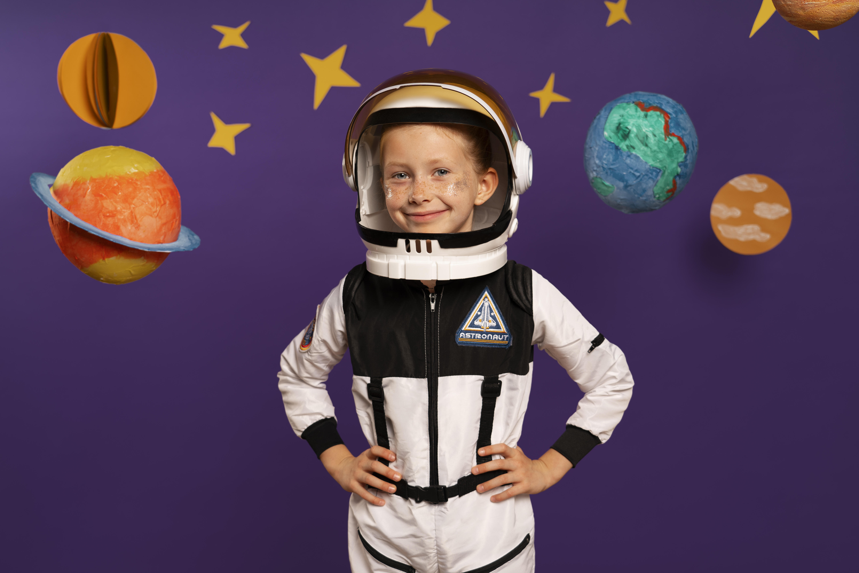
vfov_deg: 31.2
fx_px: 1026
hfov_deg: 45.4
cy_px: 286
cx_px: 430
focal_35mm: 43
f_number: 4.5
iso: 100
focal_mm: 43
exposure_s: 1/160
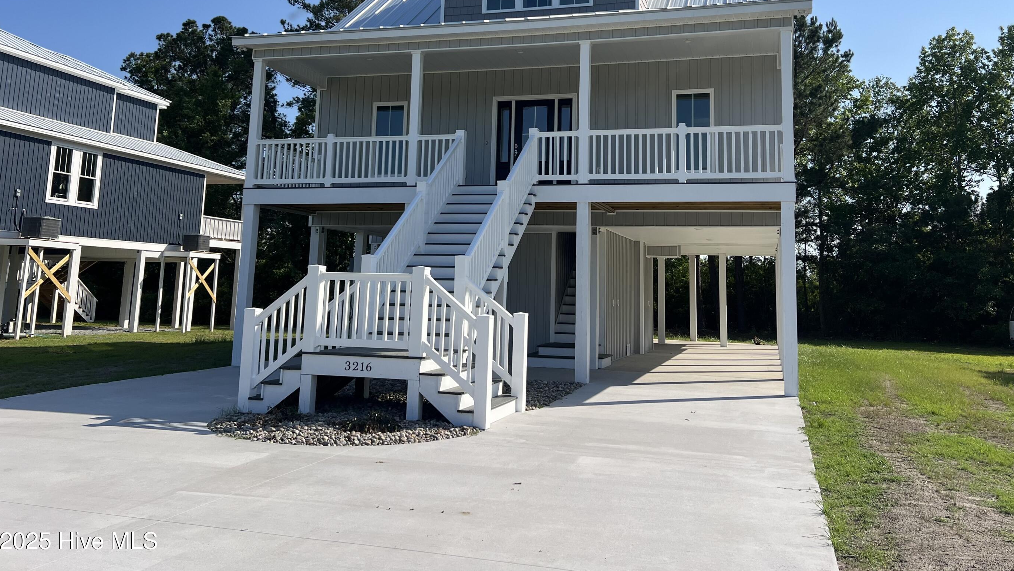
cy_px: 163
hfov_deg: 62.6
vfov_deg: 37.1
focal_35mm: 31
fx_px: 834
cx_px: 535
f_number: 1.5
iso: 50
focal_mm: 5.7
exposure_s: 1/4831
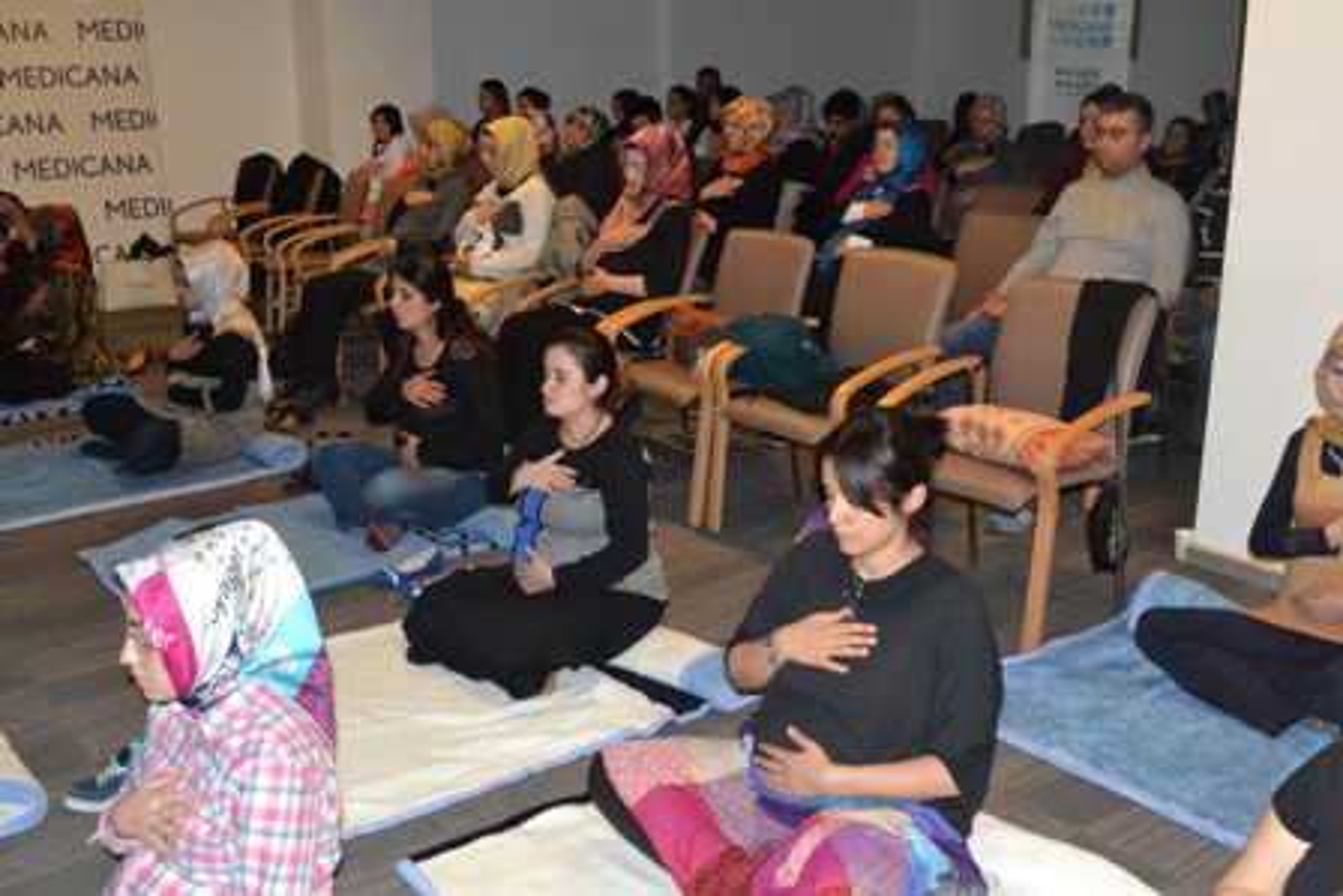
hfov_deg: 53.1
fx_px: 1343
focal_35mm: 36
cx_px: 672
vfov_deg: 36.9
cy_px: 448
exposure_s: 1/30
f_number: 7.1
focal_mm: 24
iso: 3200
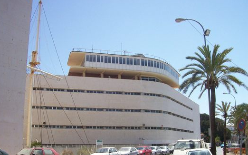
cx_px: 122
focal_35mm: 39
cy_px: 91
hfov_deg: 50.4
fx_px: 264
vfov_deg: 32.7
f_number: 4.8
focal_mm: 6
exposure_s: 1/715
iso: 80
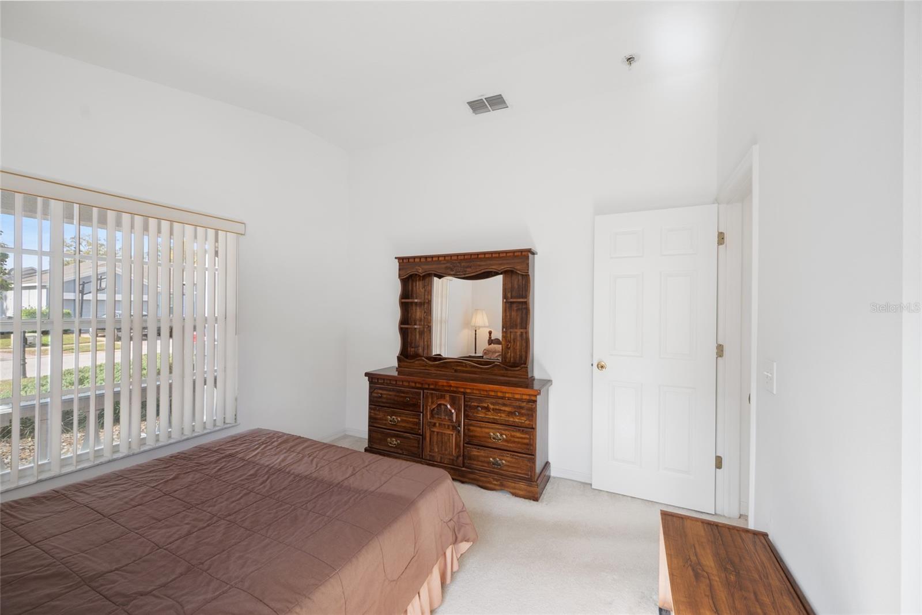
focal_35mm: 14
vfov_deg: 81.2
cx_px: 461
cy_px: 308
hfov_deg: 104.2
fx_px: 359
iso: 250
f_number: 6.3
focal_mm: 14
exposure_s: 1/10
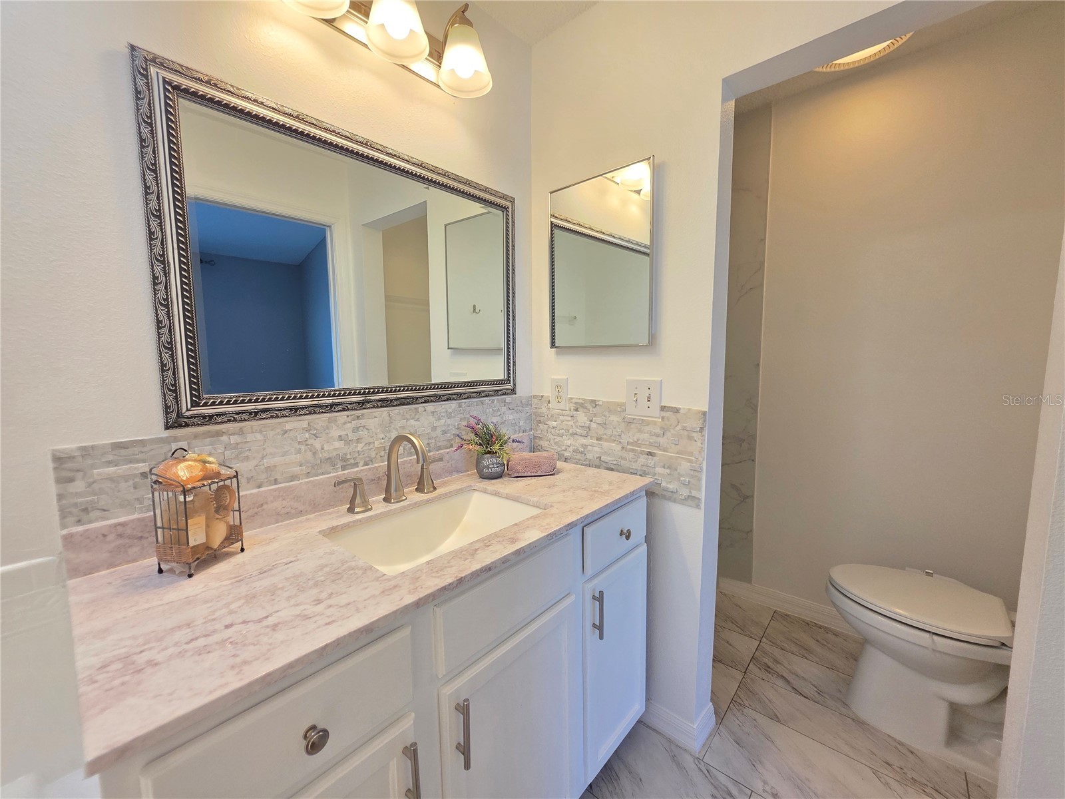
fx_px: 400
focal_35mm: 13
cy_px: 400
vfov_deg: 89.9
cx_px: 532
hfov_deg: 106.2
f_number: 1.9
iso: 160
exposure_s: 1/120
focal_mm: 2.2
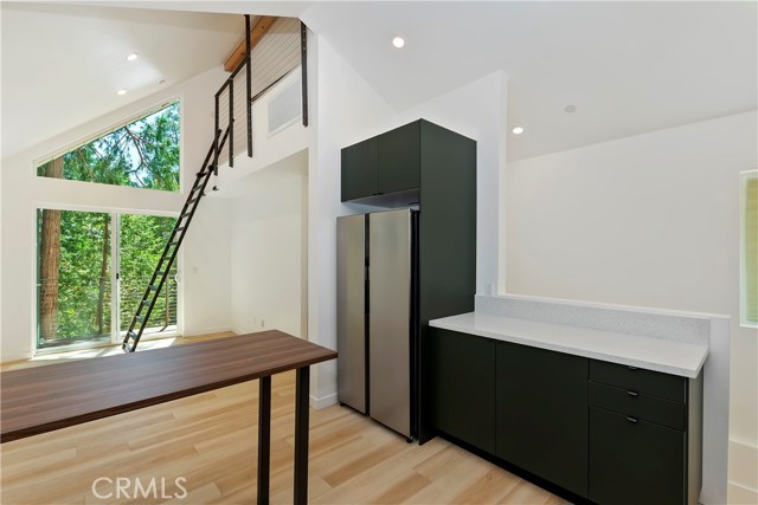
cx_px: 379
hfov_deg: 100.4
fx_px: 316
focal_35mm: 15
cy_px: 252
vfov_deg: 77.4
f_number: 8
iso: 200
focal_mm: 10
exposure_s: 1/30
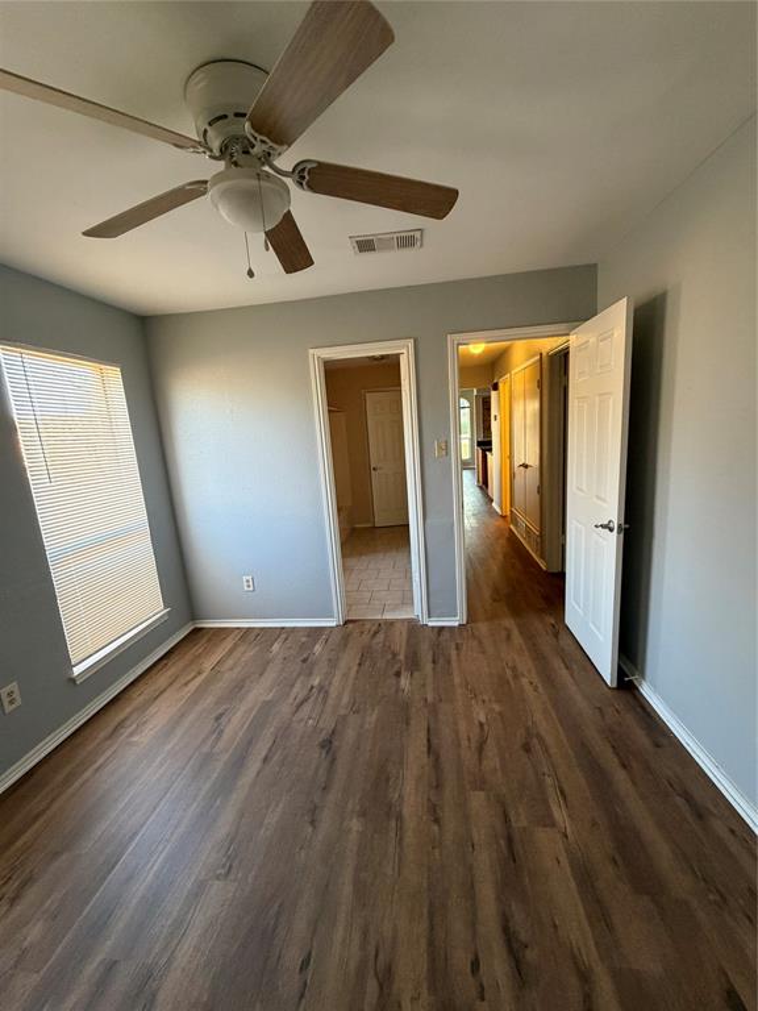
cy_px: 506
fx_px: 409
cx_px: 379
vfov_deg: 102.1
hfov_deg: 85.7
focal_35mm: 14
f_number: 2.2
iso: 250
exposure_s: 1/60
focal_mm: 2.22
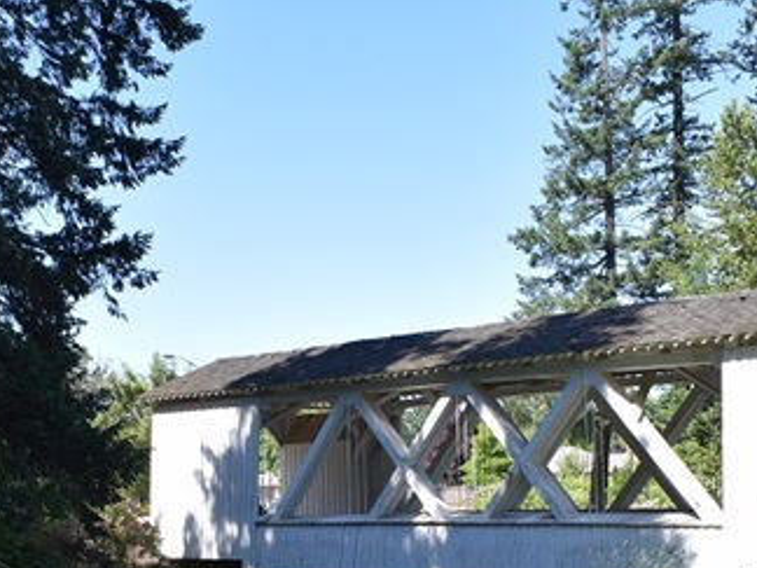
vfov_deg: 24.0
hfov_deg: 31.9
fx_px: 1312
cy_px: 470
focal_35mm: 60
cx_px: 250
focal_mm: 18
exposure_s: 1/250
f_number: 8
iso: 250
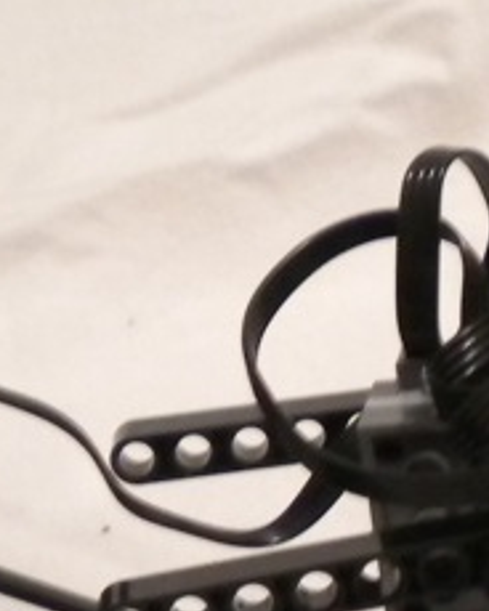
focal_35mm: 152
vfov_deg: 12.5
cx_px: 478
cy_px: 635
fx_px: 2750
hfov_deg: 10.1
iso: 436
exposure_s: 1/8.8
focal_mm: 6.3
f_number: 3.1
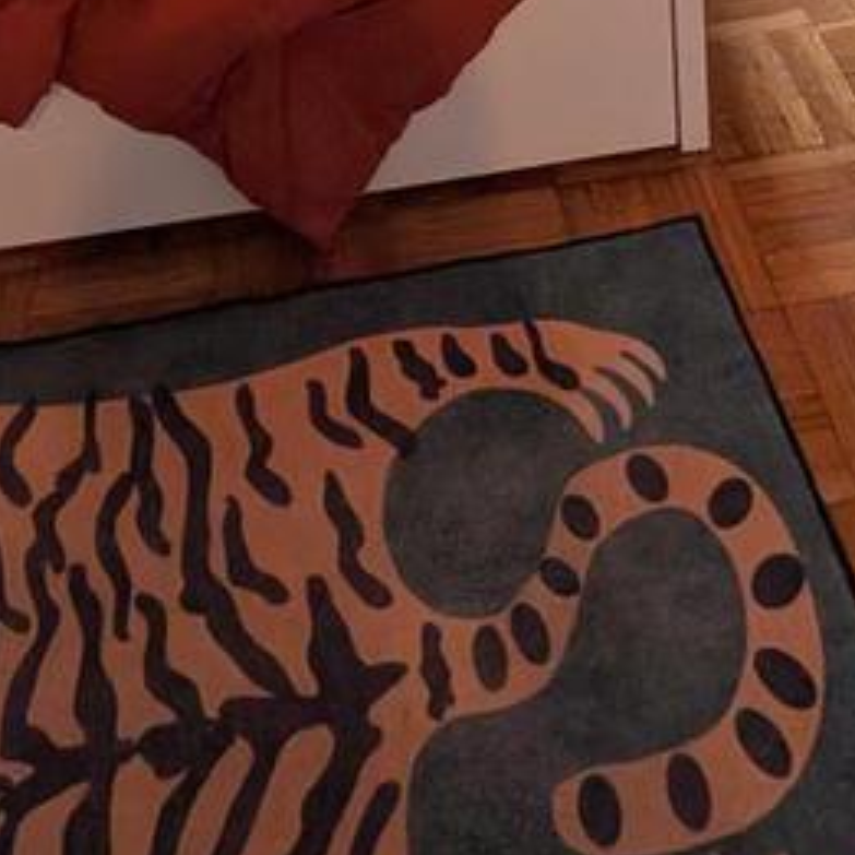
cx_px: 428
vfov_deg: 21.2
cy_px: -750
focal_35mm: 44
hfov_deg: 38.3
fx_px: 1230
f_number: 1.7
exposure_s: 1/120
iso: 74
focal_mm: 2.02
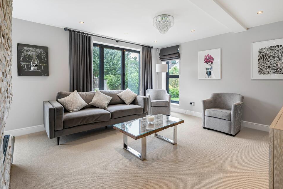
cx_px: 148
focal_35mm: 17
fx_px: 134
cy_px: 89
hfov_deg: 93.2
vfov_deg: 70.4
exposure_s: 1/20
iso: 400
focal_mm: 16
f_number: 8
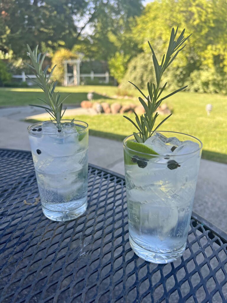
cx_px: 114
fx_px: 227
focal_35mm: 26
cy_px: 152
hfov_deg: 53.1
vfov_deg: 67.3
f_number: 1.5
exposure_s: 1/718
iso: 50
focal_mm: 5.7
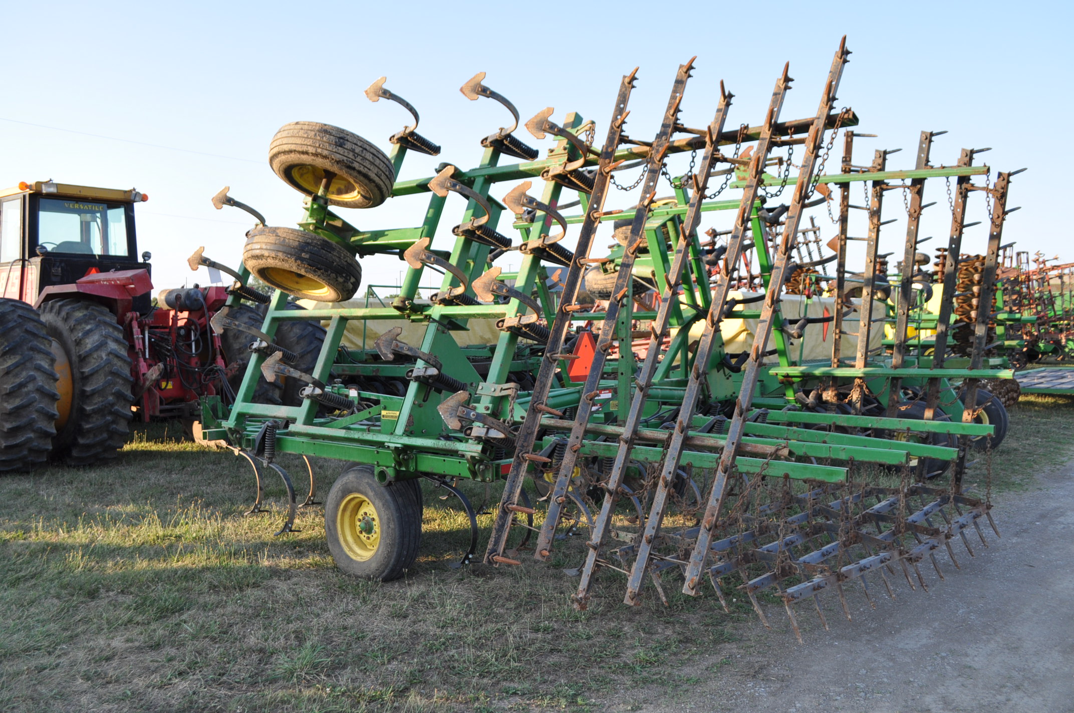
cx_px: 537
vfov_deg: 39.9
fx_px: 983
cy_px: 356
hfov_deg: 57.3
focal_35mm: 33
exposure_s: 1/160
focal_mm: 22
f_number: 6.3
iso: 200
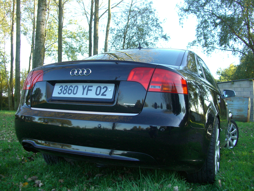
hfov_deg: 49.0
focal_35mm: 38
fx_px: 279
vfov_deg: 37.7
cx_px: 127
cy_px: 96
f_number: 2.8
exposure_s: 1/160
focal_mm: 7.9
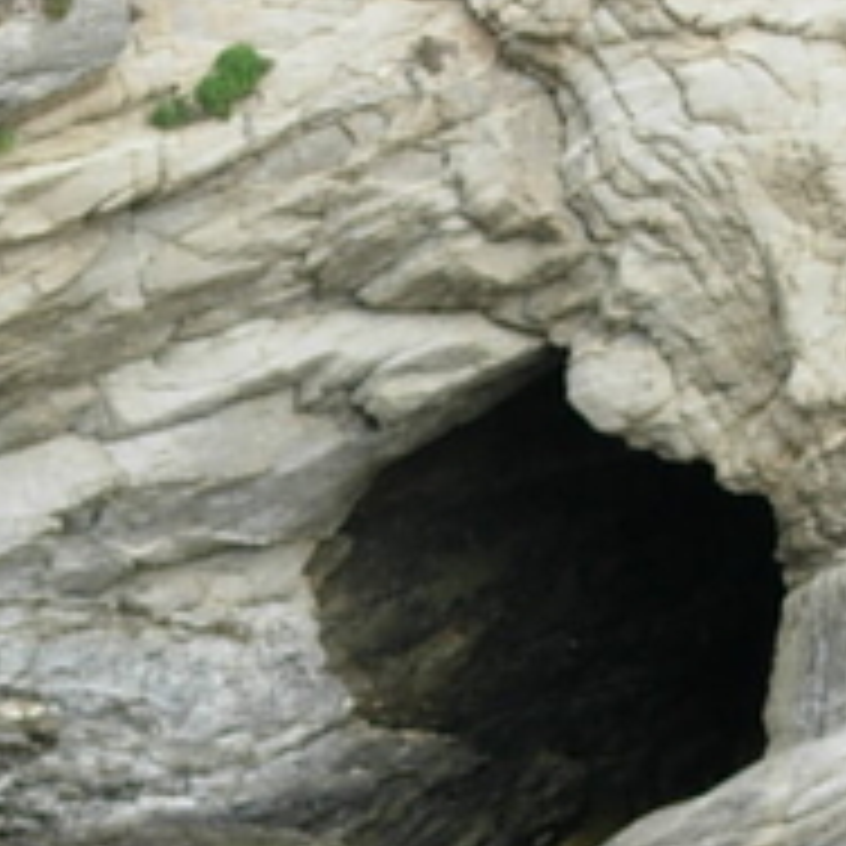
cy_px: 958
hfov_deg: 5.5
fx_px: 8793
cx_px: 225
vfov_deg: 5.5
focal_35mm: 318
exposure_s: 1/171
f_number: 4.9
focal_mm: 23.4
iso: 64
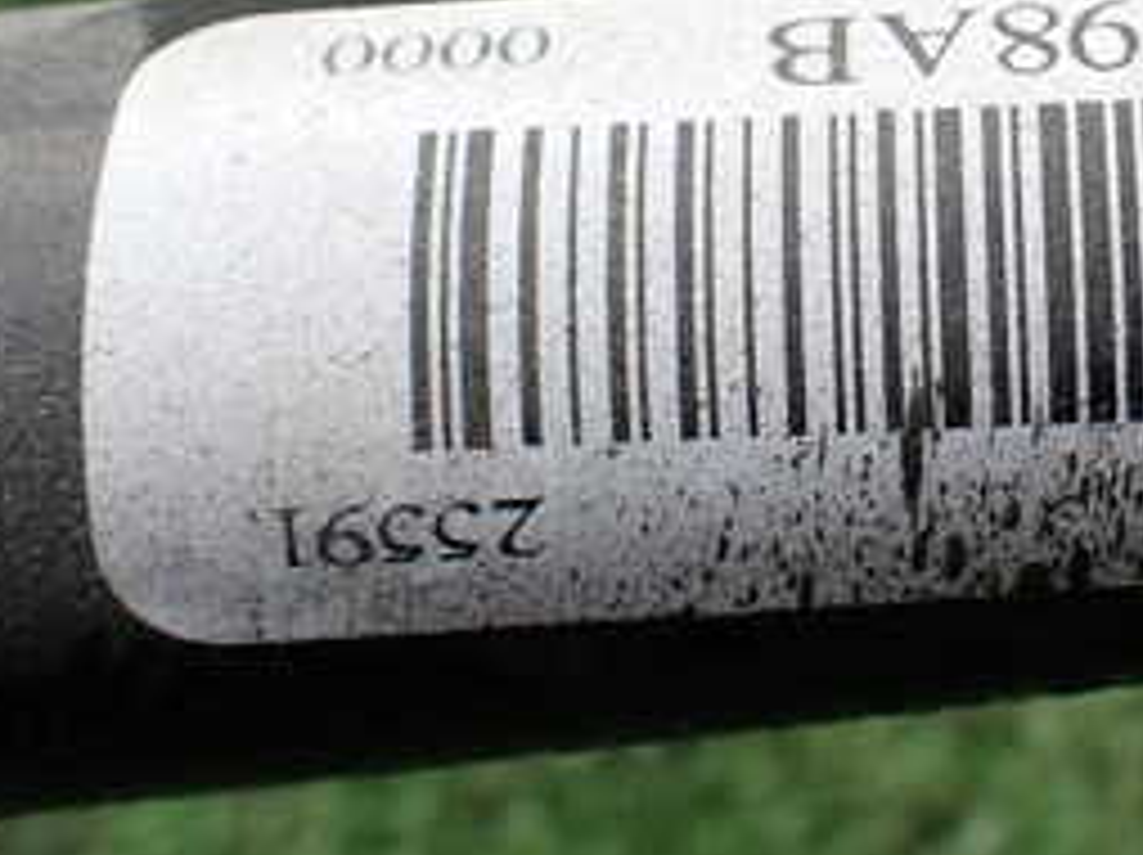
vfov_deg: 20.5
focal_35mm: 71
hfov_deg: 26.2
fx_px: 2342
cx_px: 1102
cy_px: 176
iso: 100
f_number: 3.2
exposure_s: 1/160
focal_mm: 5.4
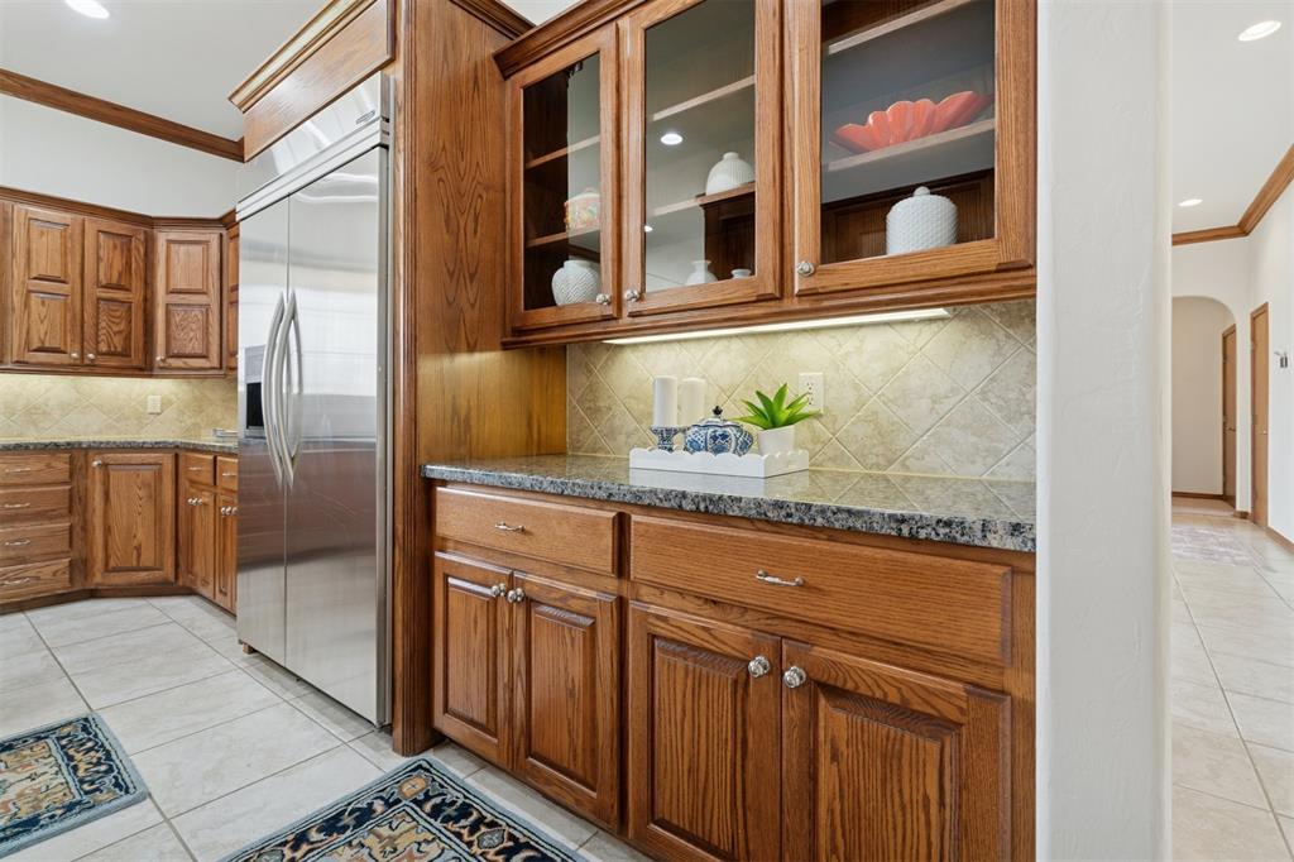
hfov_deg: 96.8
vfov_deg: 73.7
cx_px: 647
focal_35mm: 16
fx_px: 575
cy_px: 431
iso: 200
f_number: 7.1
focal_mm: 16
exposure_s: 1/15
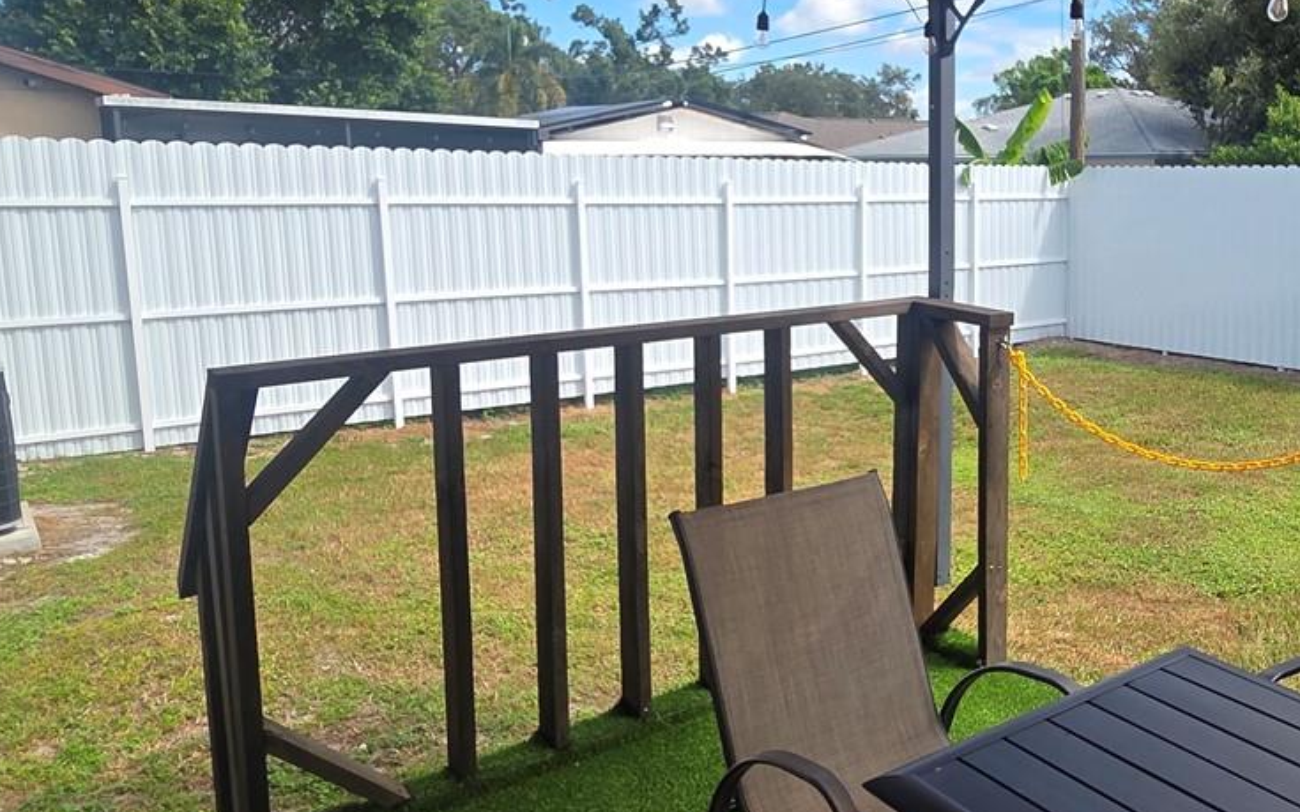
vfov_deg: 41.6
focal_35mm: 30
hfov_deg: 59.8
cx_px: 962
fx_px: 1063
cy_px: 315
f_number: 2.2
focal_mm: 2.2
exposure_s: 1/1044
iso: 50
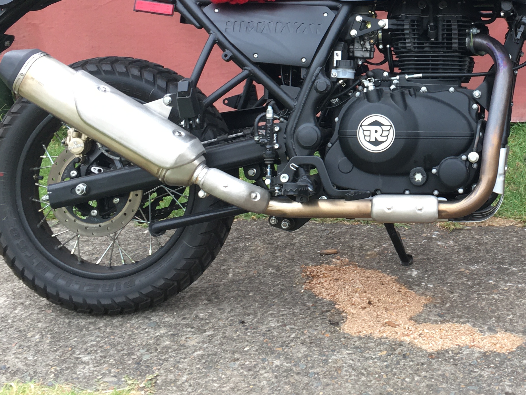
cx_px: 449
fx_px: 866
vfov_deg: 25.1
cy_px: 60
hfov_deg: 32.5
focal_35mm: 57
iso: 40
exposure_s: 1/100
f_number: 2.2
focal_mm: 4.15
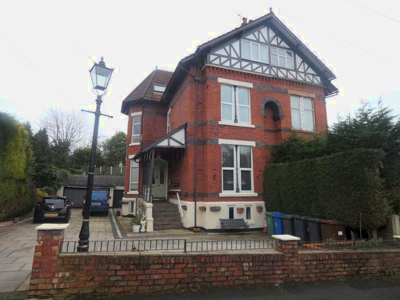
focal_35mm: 20
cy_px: 150
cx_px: 200
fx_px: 231
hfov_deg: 81.7
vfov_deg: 66.0
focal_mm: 3.6
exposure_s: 1/160
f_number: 2.8
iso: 80
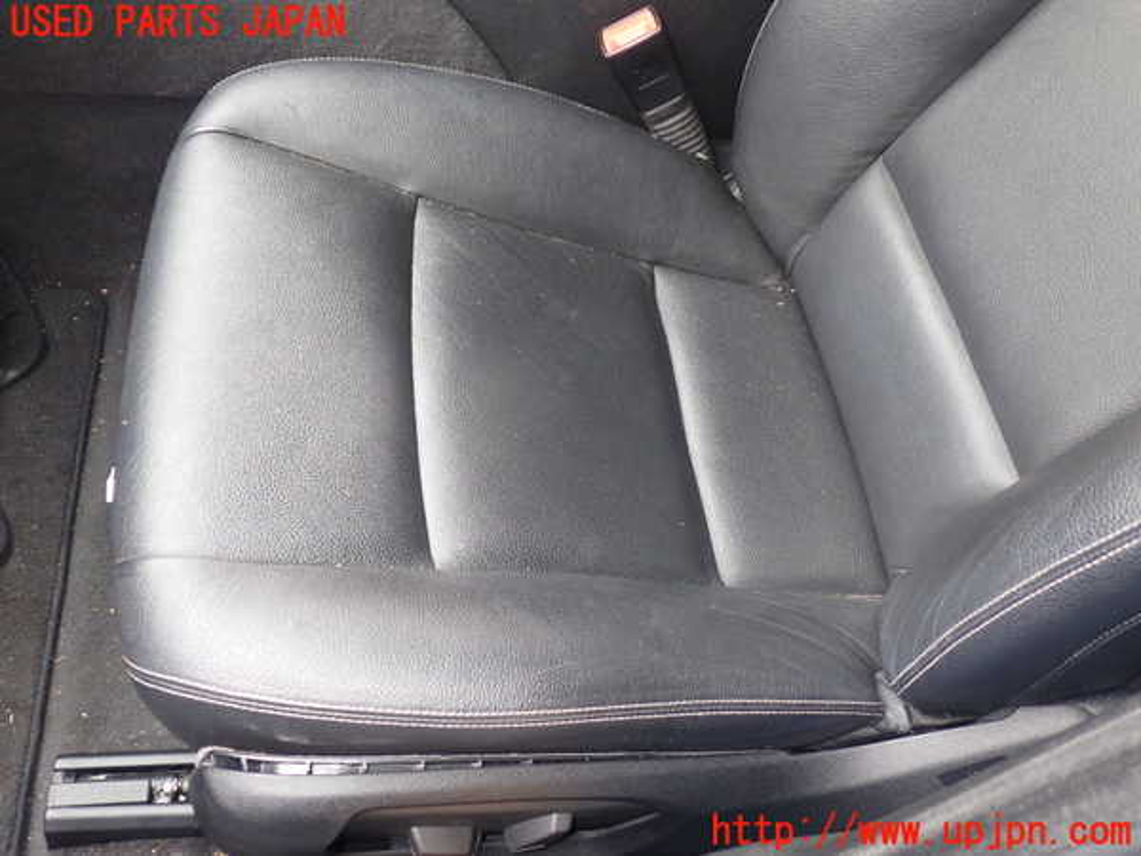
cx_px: 570
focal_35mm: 30
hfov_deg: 60.0
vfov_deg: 46.8
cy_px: 428
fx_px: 989
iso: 200
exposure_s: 1/30
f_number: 2.3
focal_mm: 5.4
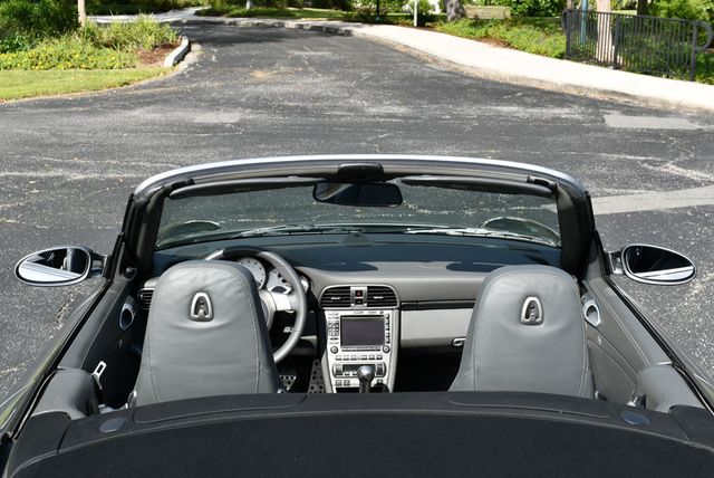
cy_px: 239
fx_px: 1112
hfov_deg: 35.6
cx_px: 357
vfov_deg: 24.2
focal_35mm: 56
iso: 110
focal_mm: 28
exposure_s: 1/250
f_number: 8
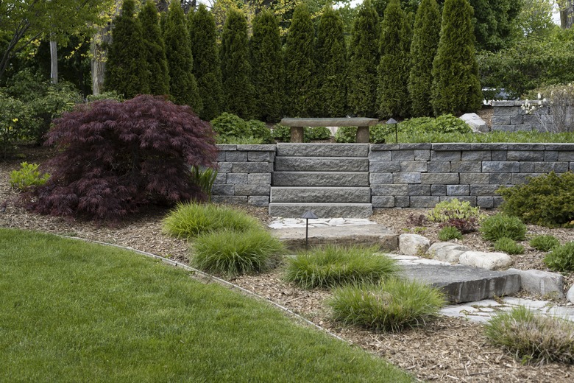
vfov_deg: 27.0
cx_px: 287
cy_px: 192
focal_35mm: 50
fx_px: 797
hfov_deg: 39.6
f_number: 5.6
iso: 100
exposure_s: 1/250
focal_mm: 50
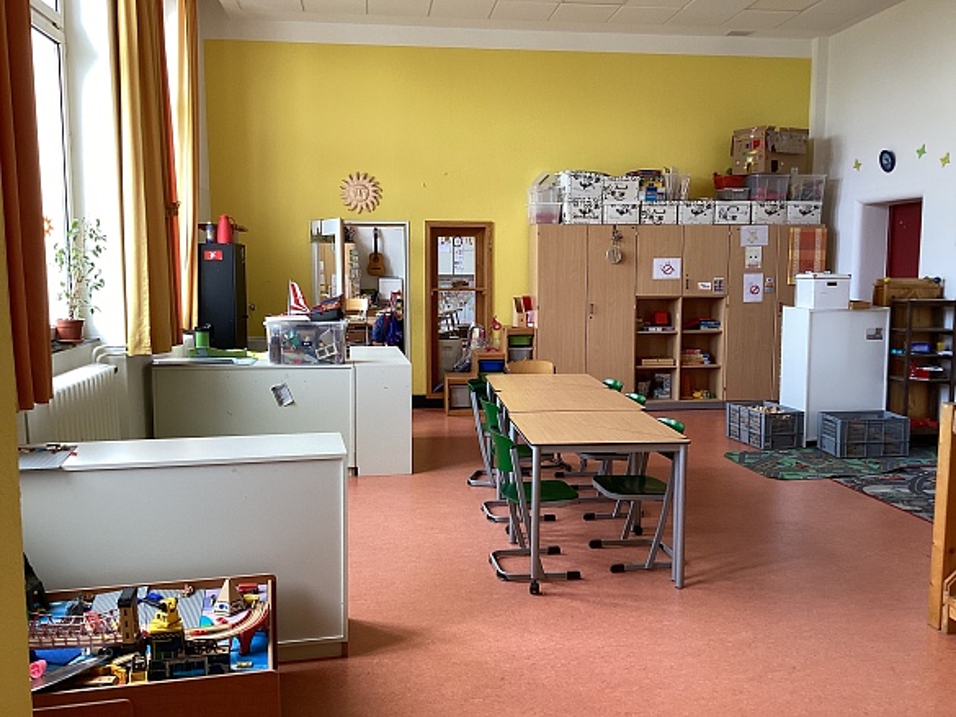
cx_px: 478
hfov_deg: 58.3
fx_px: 856
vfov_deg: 45.5
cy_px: 358
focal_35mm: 31
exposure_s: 1/60
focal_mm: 3.3
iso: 50
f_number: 2.4
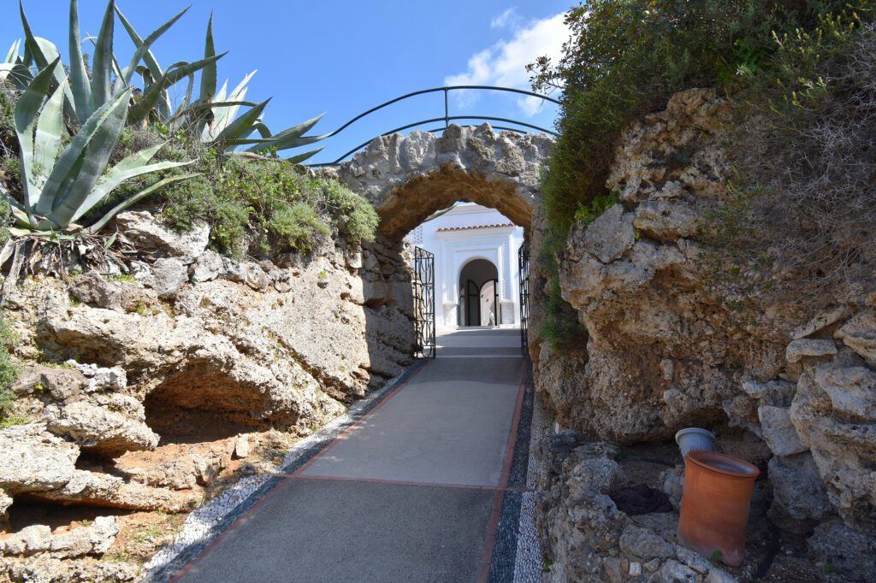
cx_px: 438
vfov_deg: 69.6
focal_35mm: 17
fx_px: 420
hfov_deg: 92.5
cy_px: 292
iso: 200
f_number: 9
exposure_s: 1/320
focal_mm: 11.5
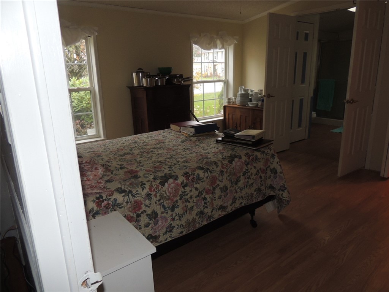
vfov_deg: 56.8
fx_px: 270
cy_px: 146
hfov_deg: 71.6
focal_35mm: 24
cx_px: 194
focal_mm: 4.3
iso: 200
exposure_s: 1/30
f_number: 3
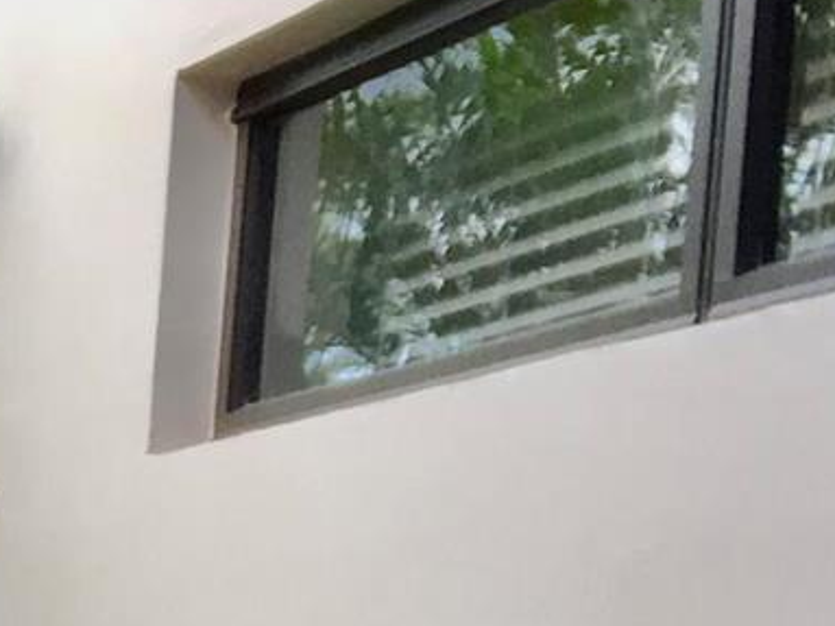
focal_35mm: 155
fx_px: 3738
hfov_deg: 10.9
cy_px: 1154
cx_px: -1112
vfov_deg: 9.1
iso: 50
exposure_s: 1/120
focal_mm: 4.15
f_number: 2.2
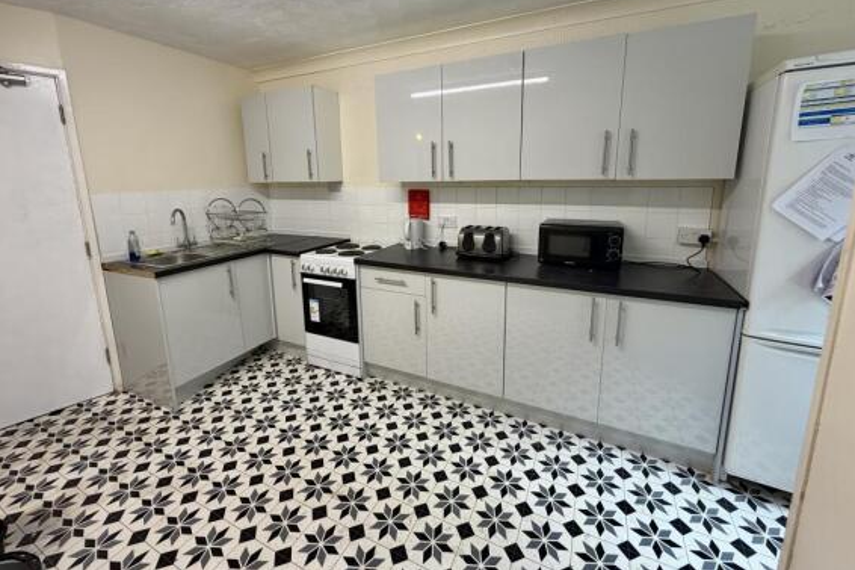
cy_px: 241
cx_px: 428
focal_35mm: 15
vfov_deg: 76.8
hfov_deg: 100.4
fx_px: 356
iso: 125
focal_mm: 2.22
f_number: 2.2
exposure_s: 1/100
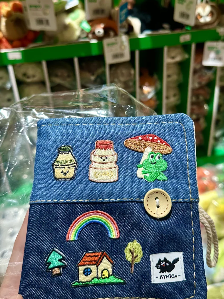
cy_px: 123
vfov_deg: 53.7
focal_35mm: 34
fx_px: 293
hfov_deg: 41.8
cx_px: 122
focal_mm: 6.86
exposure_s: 1/164
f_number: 1.78
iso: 64
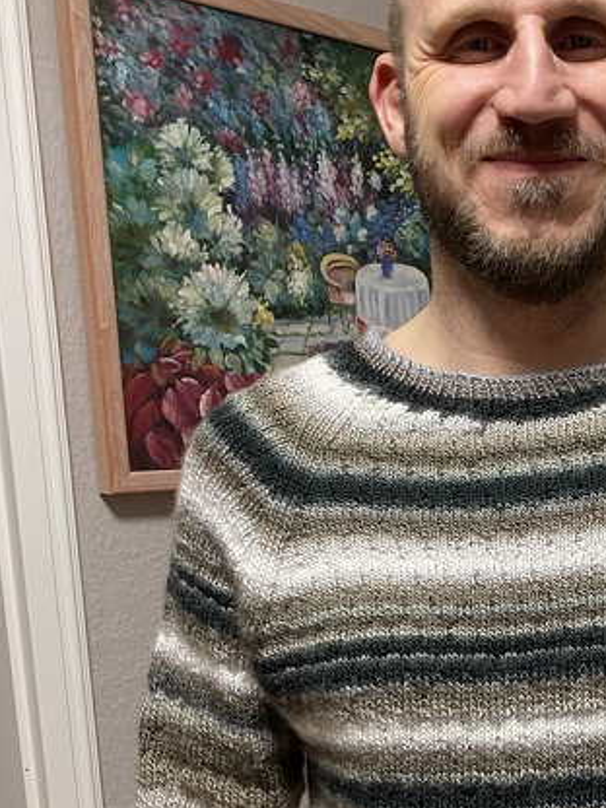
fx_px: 1167
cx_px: 577
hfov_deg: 27.7
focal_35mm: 50
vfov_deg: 36.4
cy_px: 690
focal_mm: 4.25
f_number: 1.8
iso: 100
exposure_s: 1/50
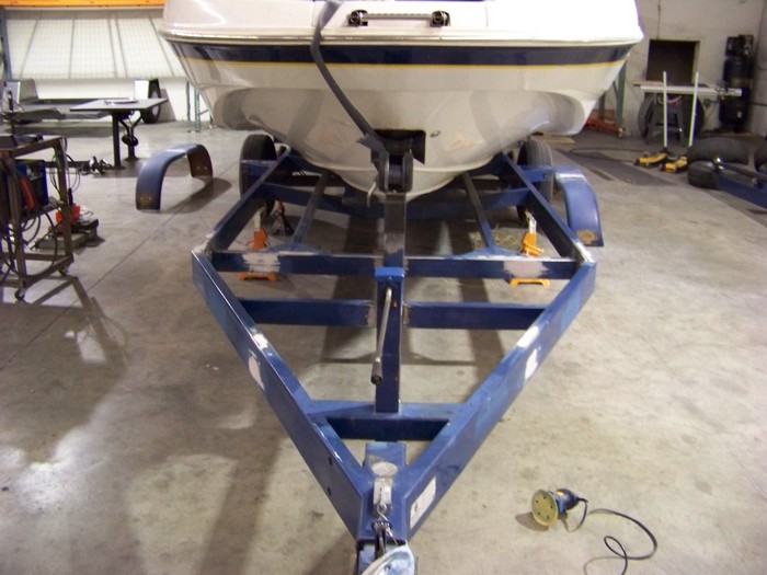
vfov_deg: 39.7
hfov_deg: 51.4
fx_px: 798
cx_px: 384
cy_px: 288
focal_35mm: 36
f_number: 2.8
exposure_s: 1/20
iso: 400
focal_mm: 5.85
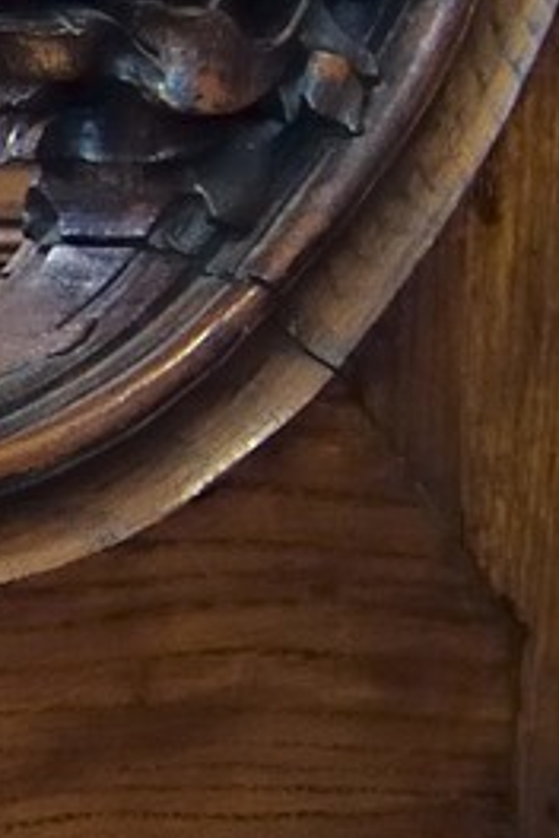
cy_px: 422
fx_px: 5357
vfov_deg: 9.0
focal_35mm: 230
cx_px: -1801
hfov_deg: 5.2
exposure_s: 1/13
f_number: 6.3
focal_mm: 38
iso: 1600
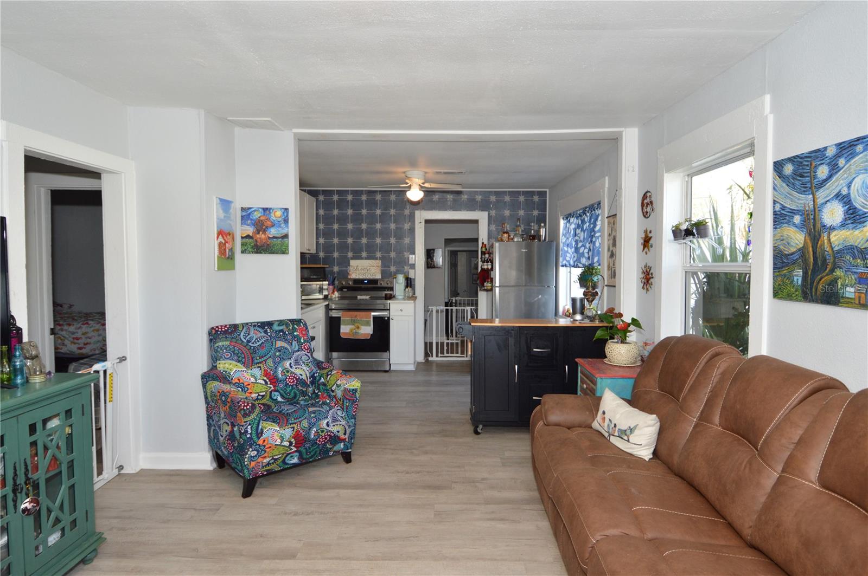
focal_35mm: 18
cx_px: 434
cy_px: 288
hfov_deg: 90.1
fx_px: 434
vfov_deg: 67.3
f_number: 4.5
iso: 400
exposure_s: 1/80
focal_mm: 12
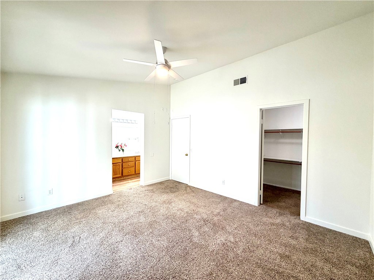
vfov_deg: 85.7
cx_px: 187
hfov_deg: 102.1
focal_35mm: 14
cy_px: 140
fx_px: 151
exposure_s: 1/120
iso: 160
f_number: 2.2
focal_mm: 2.22
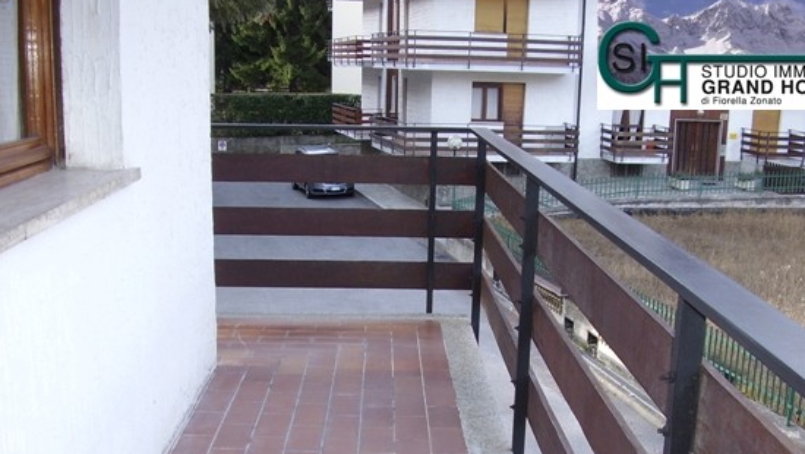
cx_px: 419
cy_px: 335
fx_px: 812
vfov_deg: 30.8
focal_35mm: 38
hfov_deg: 52.7
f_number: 2.9
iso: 71
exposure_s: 1/136
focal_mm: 5.8
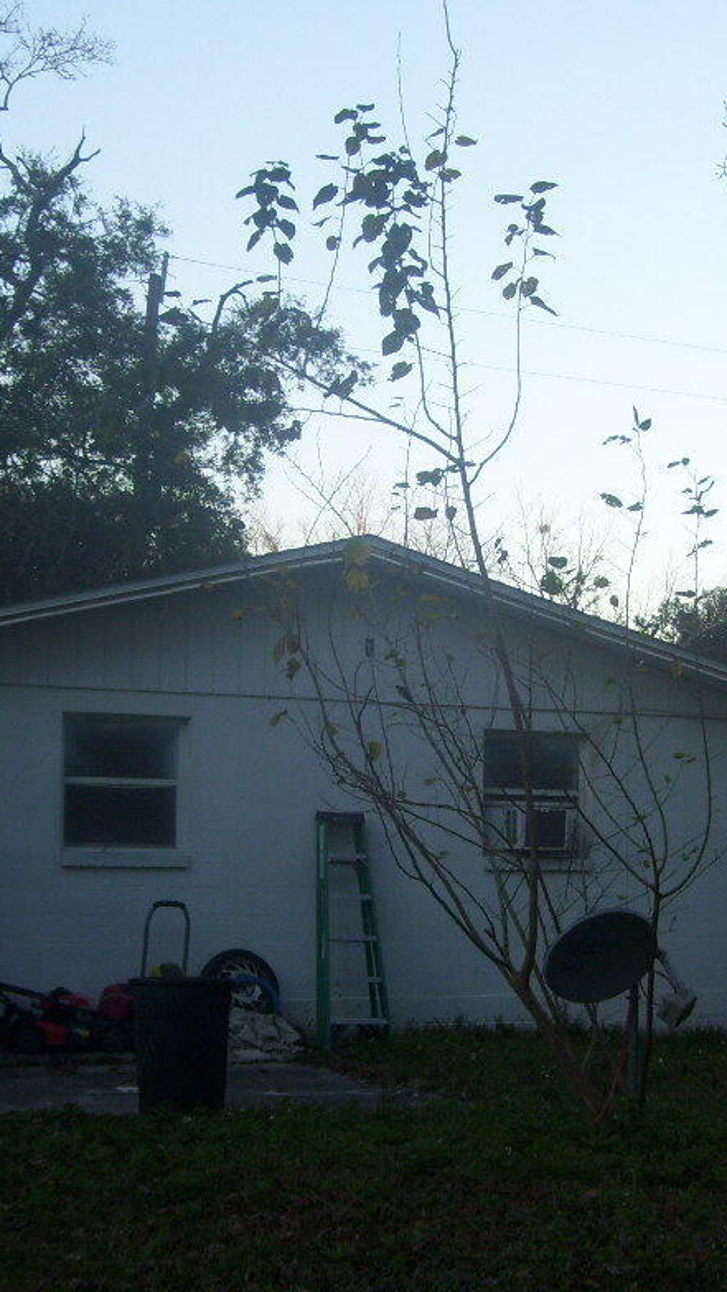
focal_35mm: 60
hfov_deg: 20.0
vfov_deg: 34.9
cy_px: 702
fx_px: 2056
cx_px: 381
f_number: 2.7
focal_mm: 6
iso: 125
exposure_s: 1/160
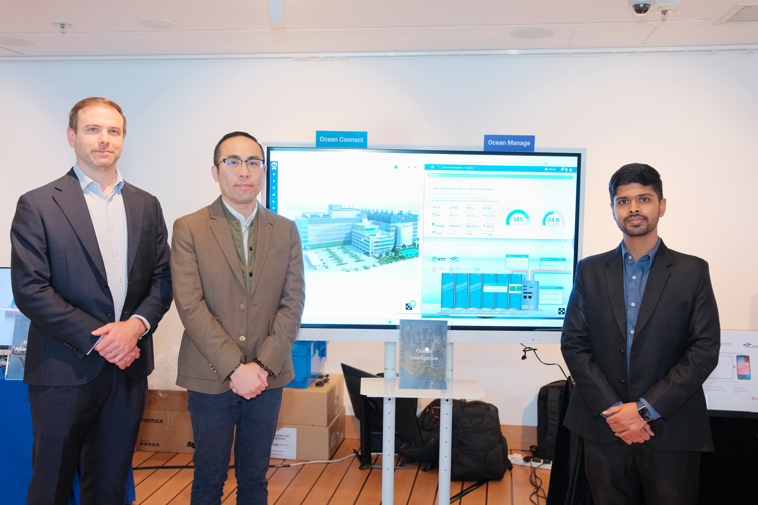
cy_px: 252
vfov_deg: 35.1
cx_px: 379
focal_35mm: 38
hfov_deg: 50.7
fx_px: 800
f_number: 2.2
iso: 1600
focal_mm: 25
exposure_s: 1/80
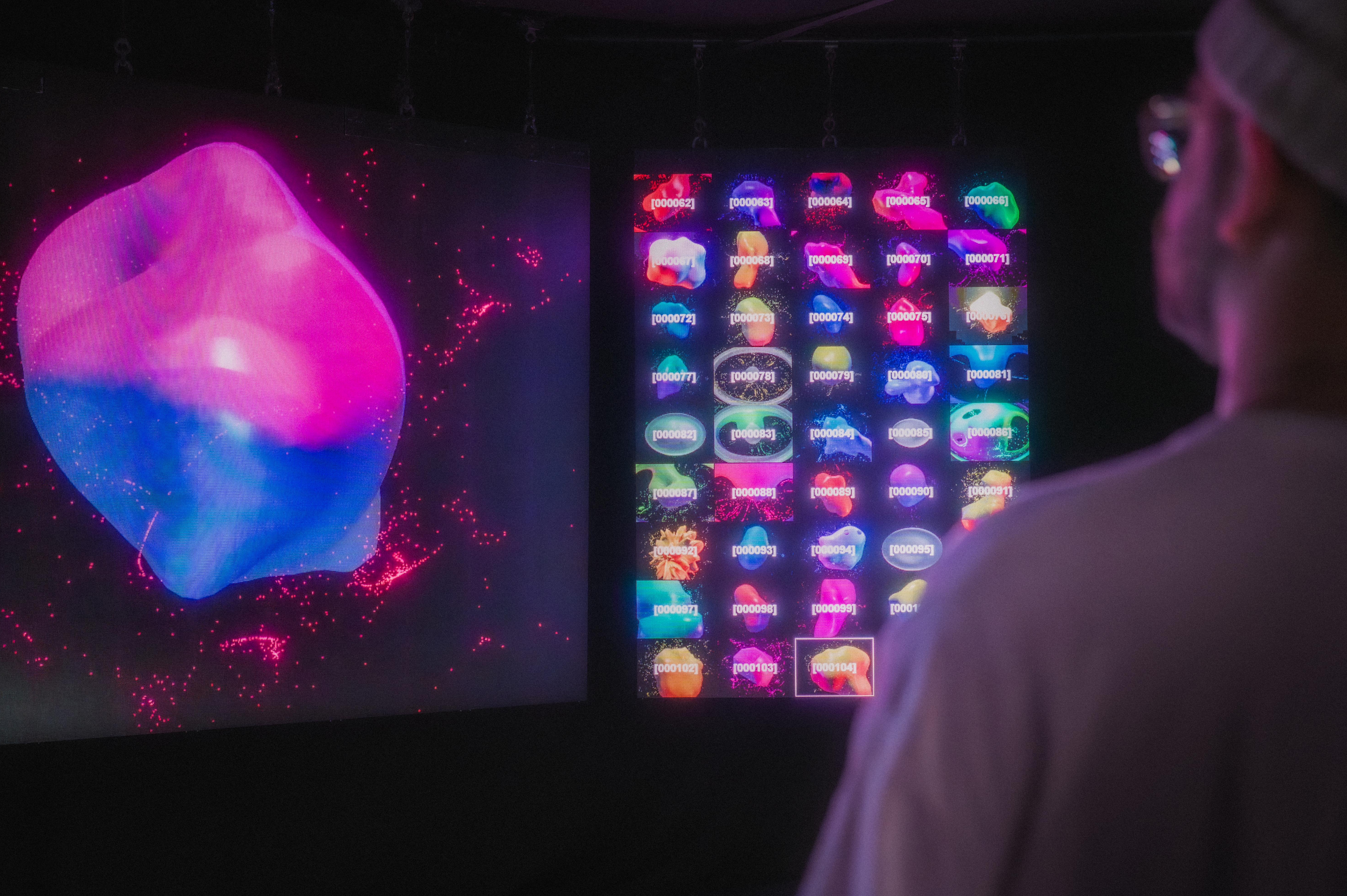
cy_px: 453
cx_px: 675
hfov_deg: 44.5
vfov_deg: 30.5
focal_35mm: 44
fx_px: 1645
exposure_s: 1/50
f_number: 3.5
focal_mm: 43
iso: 3200
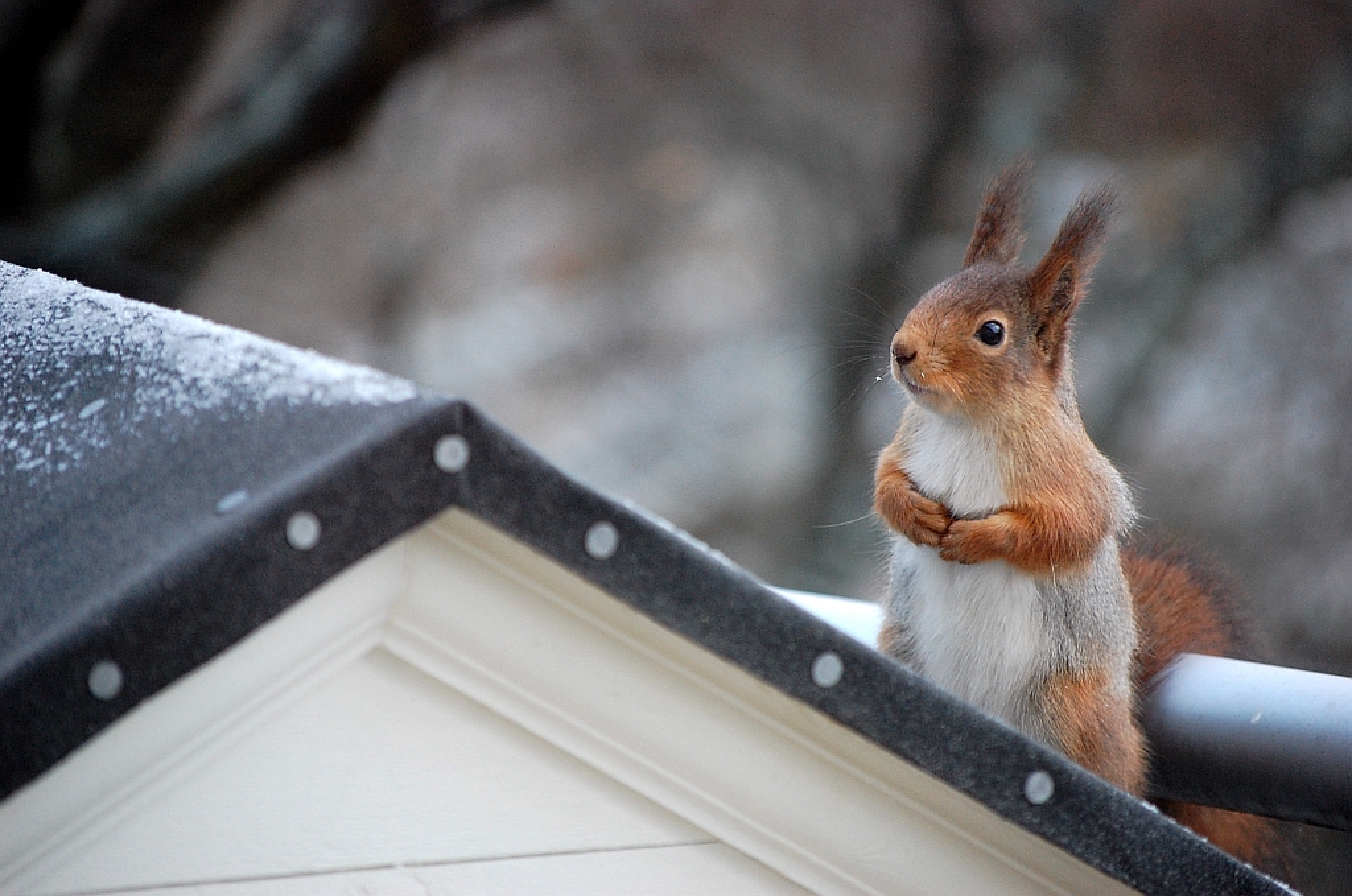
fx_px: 6748
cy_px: 448
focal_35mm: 180
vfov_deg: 7.6
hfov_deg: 11.4
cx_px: 676
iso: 800
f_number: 4.8
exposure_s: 1/100
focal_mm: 120
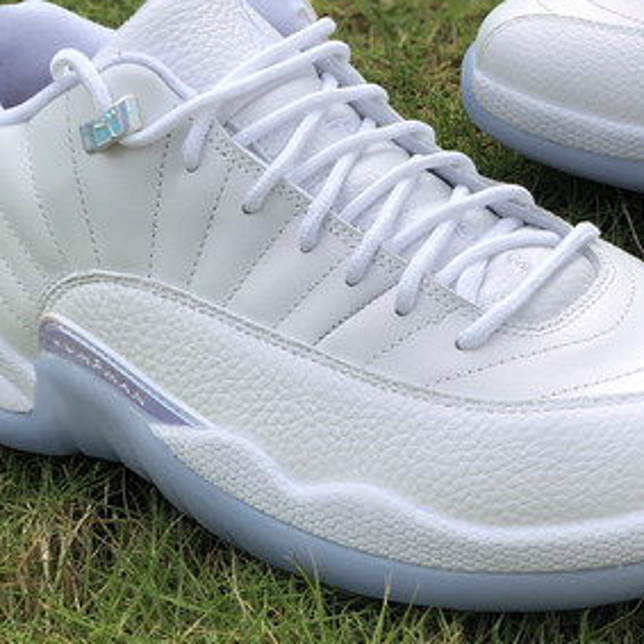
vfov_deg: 14.4
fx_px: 2526
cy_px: 106
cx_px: 642
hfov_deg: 14.3
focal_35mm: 120
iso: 16
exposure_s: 1/813
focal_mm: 6
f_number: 2.4
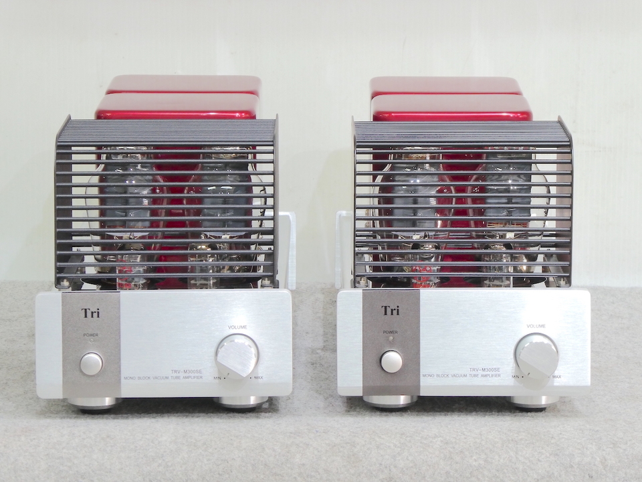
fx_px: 3190
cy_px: 241
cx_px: 321
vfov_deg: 8.6
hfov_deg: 11.5
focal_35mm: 172
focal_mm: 30.9
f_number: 5.6
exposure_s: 1/6
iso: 200
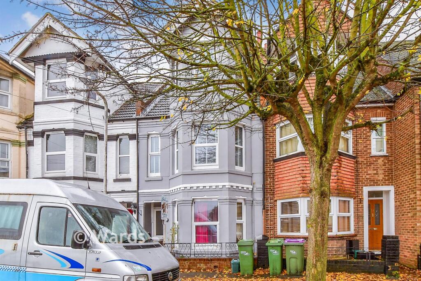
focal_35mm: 25
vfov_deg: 51.3
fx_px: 292
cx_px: 210
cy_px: 140
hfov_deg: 71.5
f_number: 8
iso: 200
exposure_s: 1/20
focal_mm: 17
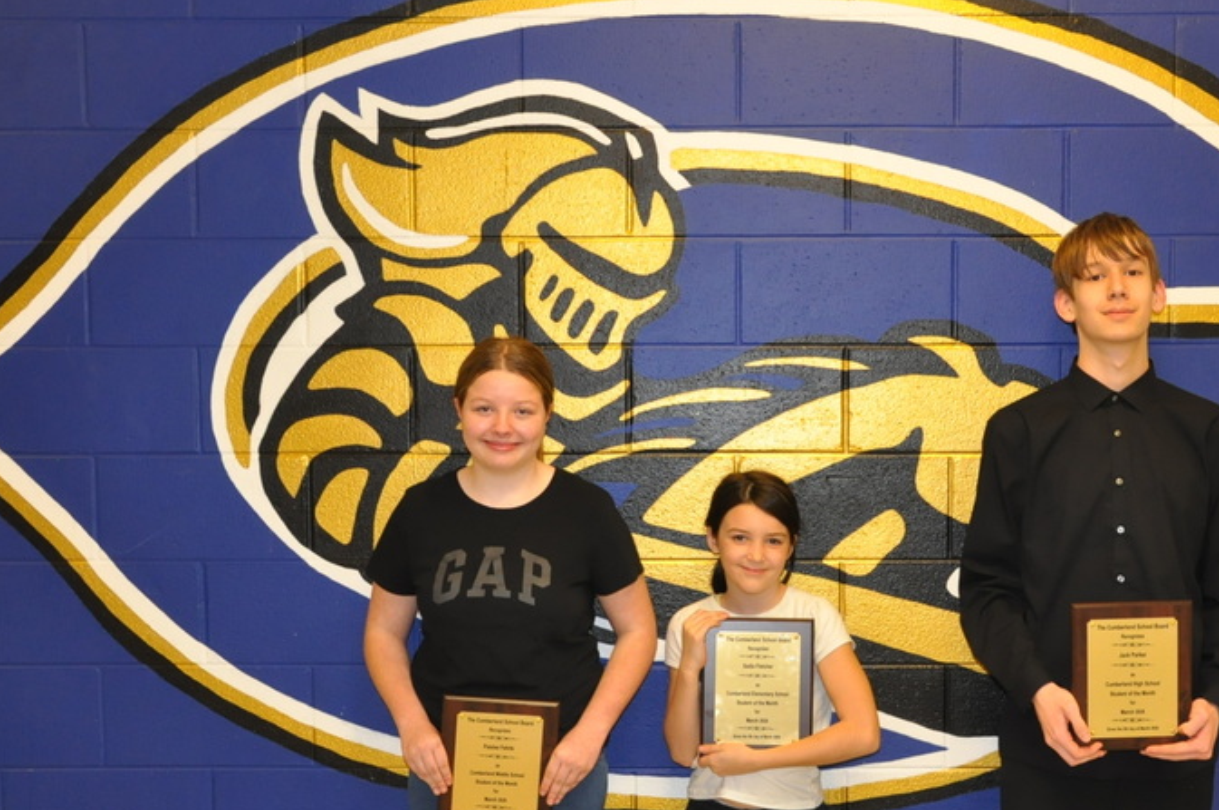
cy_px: 495
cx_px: 725
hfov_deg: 35.7
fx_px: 1885
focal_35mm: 56
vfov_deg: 24.2
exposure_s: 1/60
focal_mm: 25
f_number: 4
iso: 800
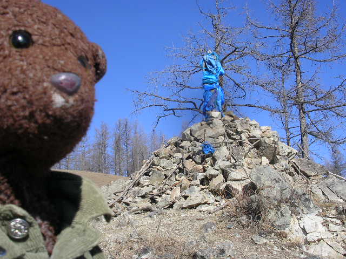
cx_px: 173
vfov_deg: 27.5
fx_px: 530
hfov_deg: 36.2
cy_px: 130
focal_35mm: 53
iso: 50
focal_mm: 8
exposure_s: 1/253
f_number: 6.4
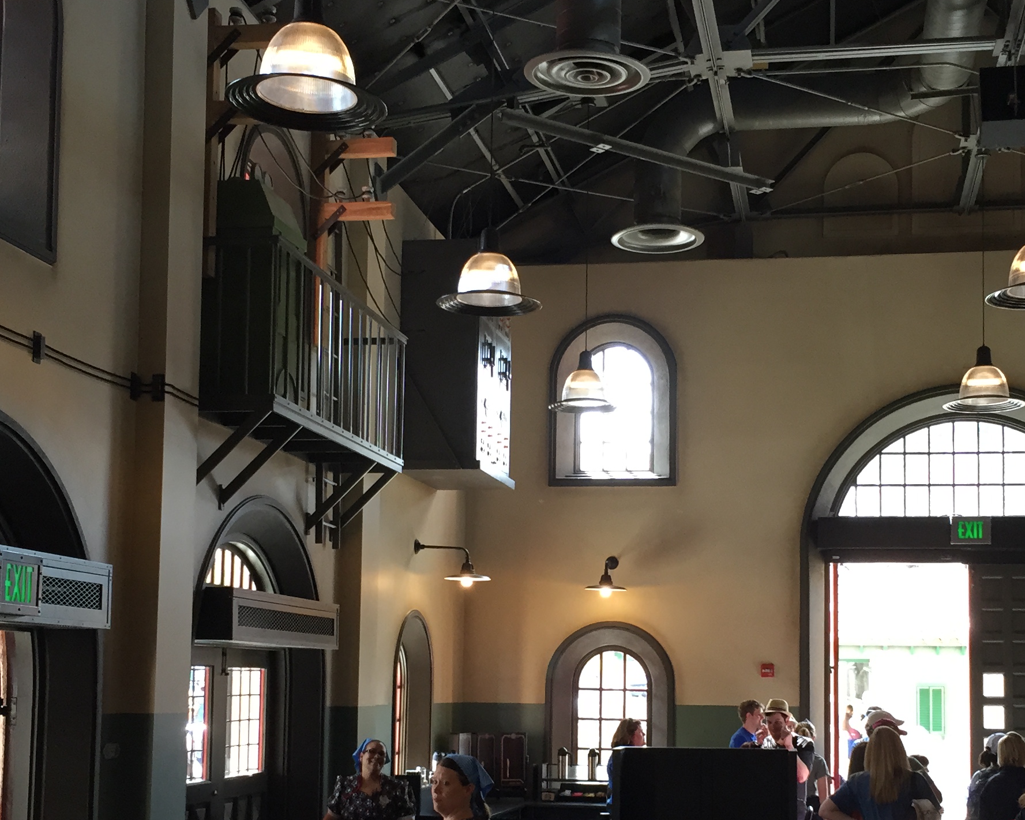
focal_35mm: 52
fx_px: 1577
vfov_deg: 28.9
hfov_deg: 35.9
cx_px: 590
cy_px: 560
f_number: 2.2
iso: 40
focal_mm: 4.15
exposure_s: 1/30
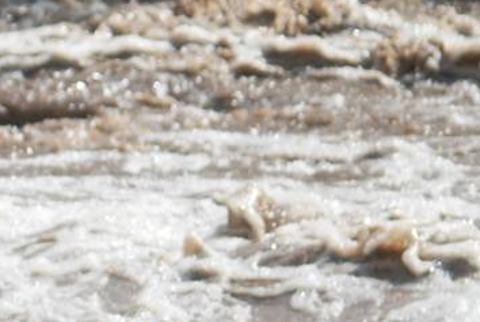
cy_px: 482
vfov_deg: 1.4
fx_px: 13563
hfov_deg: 2.0
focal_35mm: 1016
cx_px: -489
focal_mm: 150
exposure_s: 1/1250
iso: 200
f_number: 5
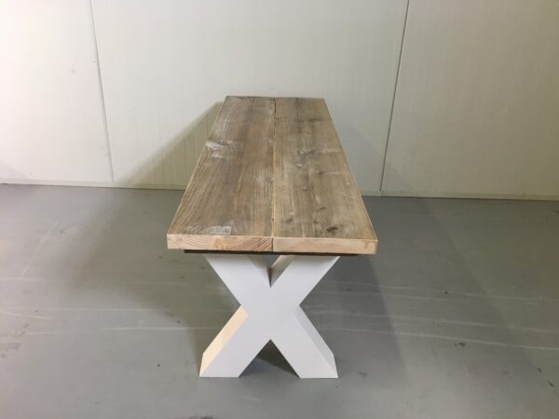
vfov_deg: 48.2
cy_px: 210
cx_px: 280
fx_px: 468
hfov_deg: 61.7
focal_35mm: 29
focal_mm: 4.15
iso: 100
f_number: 2.2
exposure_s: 1/33
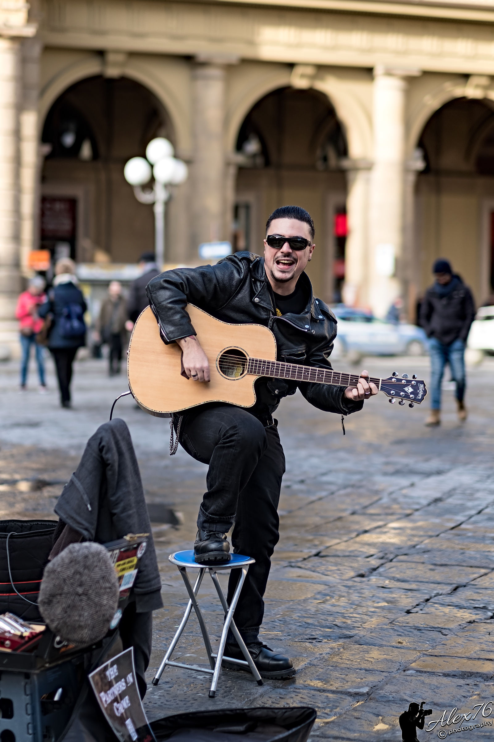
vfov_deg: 24.2
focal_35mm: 84
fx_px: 1729
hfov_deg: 16.3
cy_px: 371
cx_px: 247
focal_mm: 56
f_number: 1.4
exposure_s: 1/2200
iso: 200
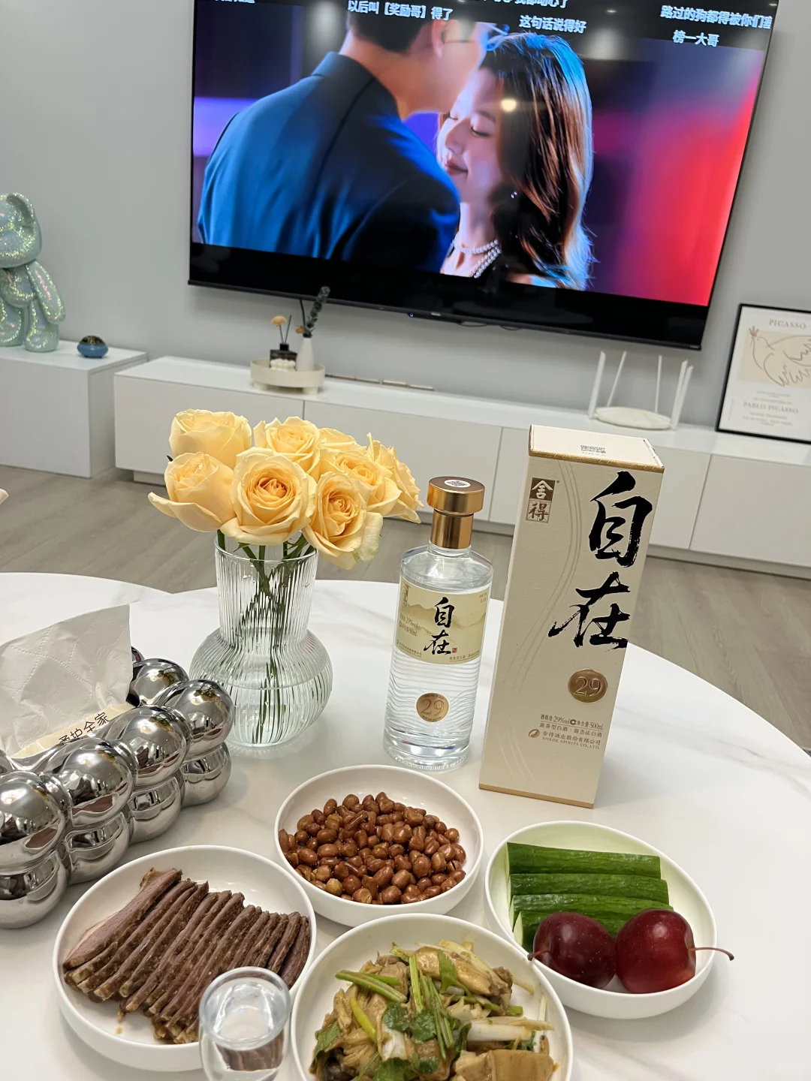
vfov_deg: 67.3
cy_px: 540
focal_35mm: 26
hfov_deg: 53.1
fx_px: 812
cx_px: 406
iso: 80
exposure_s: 1/50
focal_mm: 5.1
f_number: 1.6
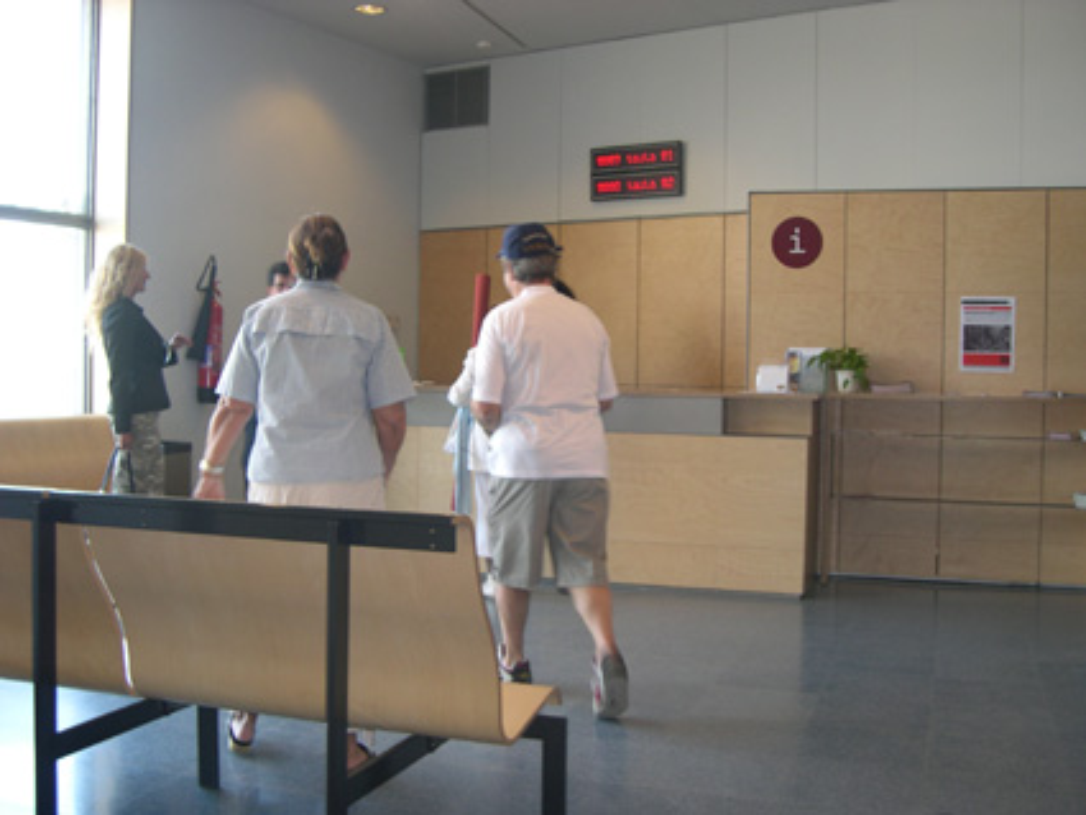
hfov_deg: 49.0
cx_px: 543
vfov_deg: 37.7
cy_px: 408
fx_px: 1193
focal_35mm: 38
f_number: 2.8
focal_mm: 8
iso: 100
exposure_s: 1/30
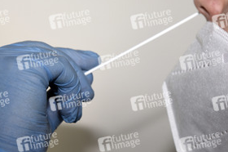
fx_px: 1018
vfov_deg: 8.5
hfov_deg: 12.8
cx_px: 130
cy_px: 81
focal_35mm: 161
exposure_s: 1/100
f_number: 6.3
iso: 1000
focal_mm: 100
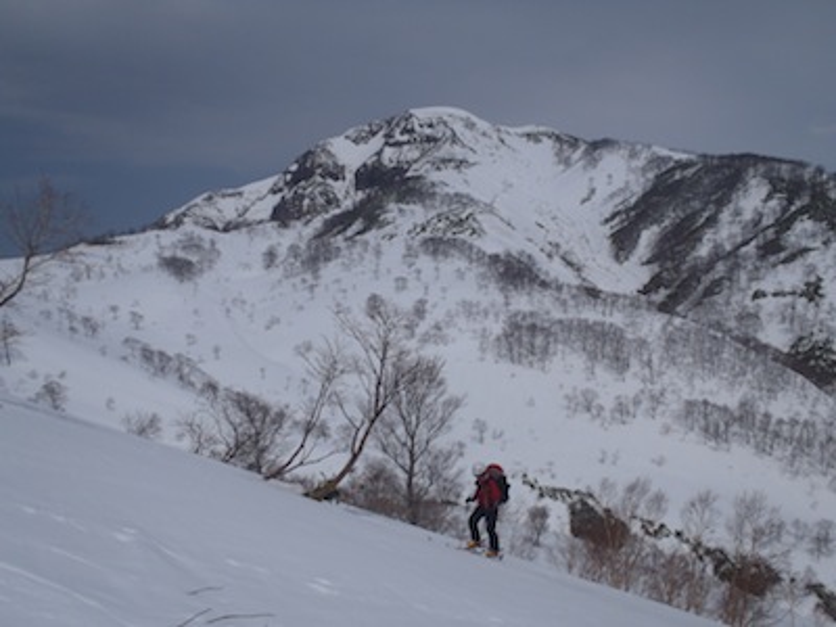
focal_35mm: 28
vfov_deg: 49.7
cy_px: 314
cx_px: 418
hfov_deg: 63.4
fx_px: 676
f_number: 10
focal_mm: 5
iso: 80
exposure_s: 1/640
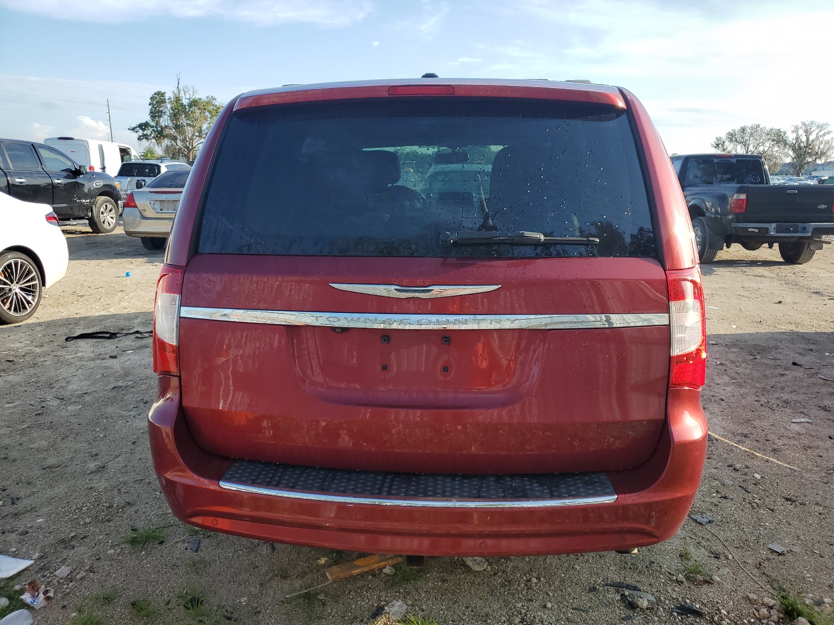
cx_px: 417
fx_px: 626
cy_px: 312
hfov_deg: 67.3
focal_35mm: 26
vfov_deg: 53.1
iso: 50
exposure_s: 1/1250
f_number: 1.5
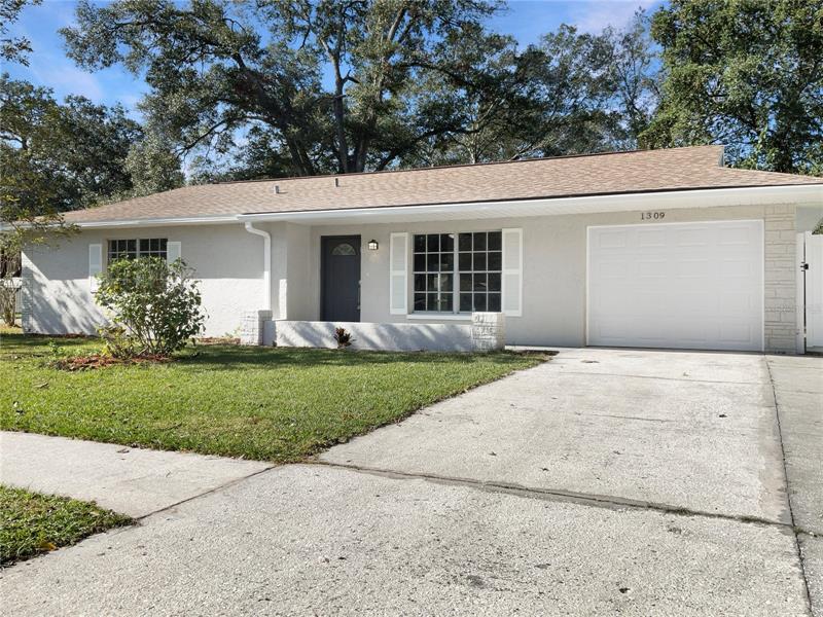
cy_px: 308
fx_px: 689
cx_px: 412
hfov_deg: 61.7
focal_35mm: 29
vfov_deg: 48.2
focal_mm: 3
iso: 16
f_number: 1.8
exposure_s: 1/2227
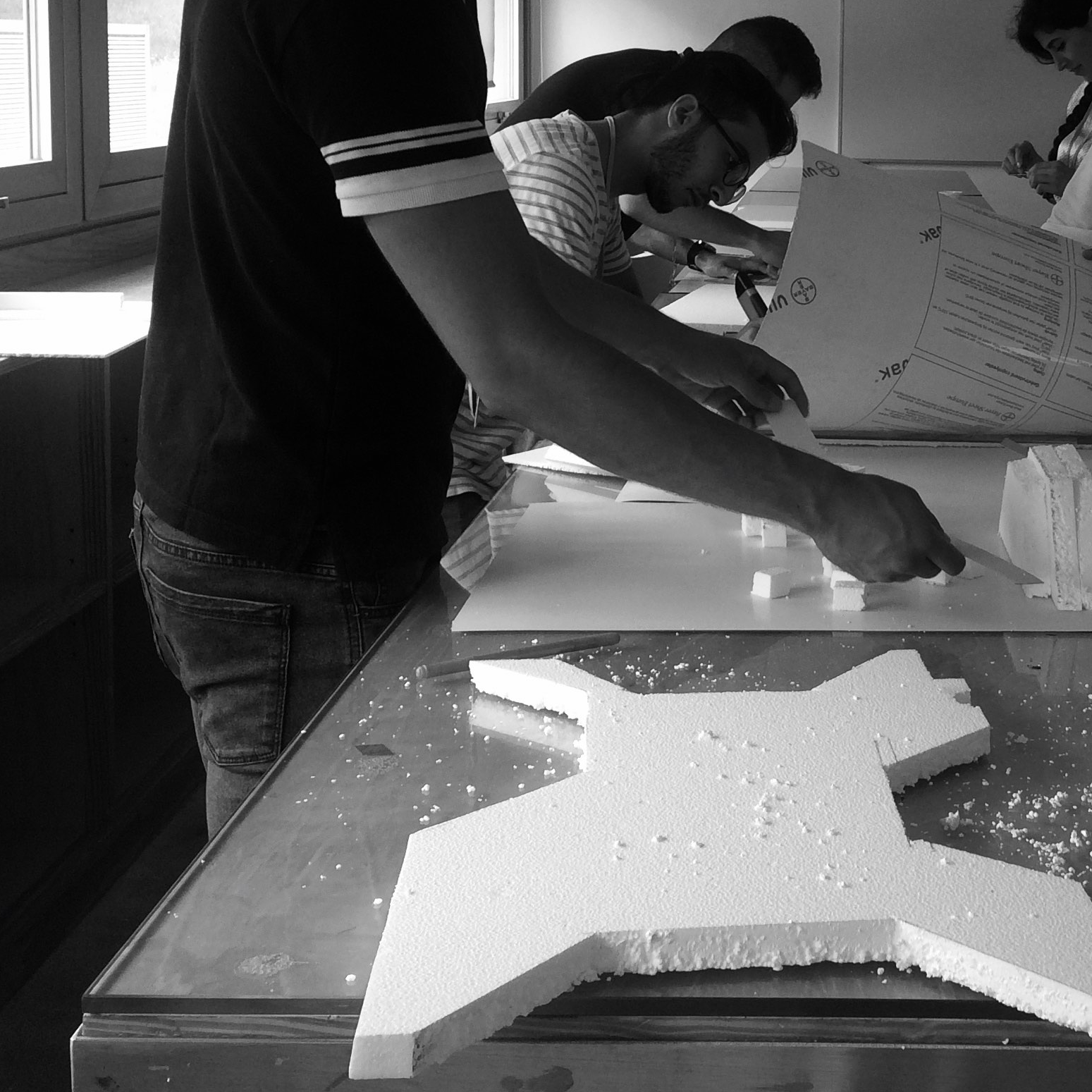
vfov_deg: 31.0
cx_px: 881
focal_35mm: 54
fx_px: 1927
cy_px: 258
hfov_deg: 30.8
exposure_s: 1/100
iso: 50
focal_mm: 4.15
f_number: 2.2
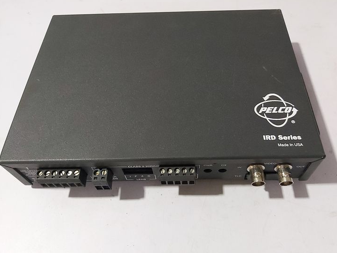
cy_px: 120
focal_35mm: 29
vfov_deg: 48.2
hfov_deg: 61.5
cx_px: 187
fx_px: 282
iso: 320
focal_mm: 3.92
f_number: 1.7
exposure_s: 1/33
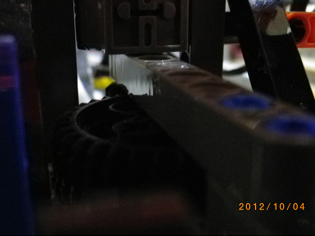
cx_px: 165
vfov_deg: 32.2
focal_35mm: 45
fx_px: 409
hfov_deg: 42.1
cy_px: 107
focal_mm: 7.3
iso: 800
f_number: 3.9
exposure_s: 1/4
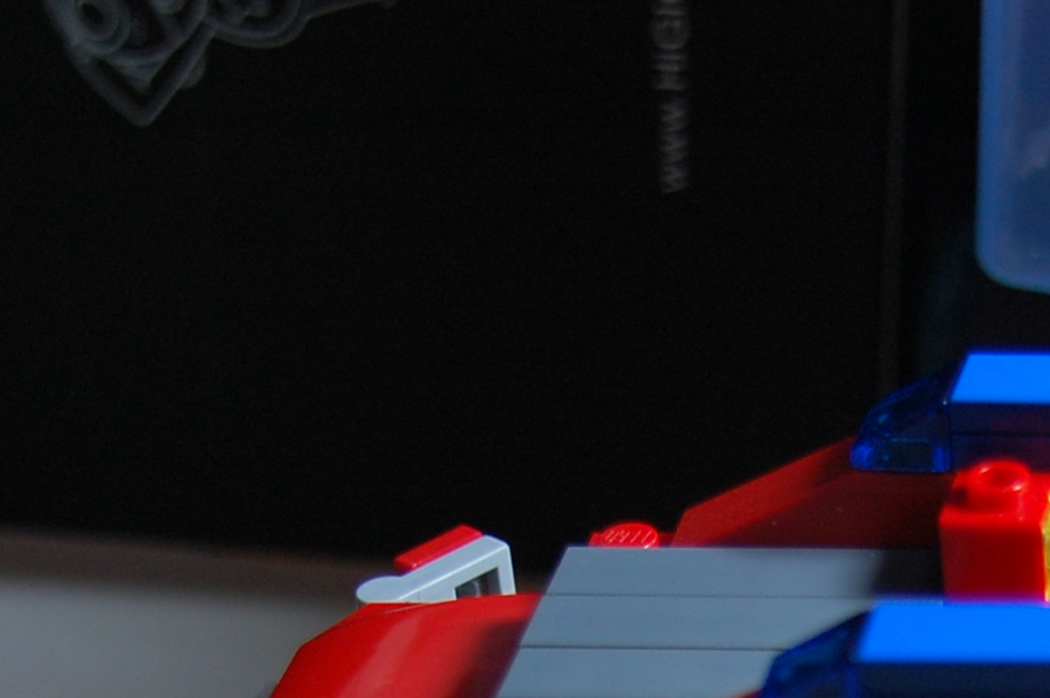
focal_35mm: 154
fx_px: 4486
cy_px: 1119
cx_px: 846
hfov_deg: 13.3
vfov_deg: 8.6
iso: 400
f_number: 4.2
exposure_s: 1/80
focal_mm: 32
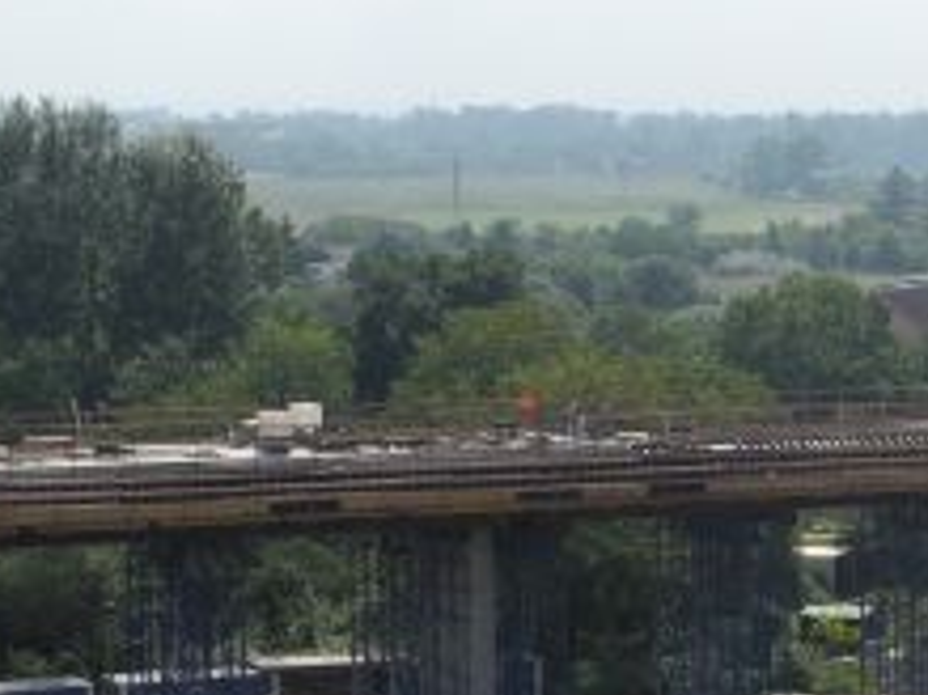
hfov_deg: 13.1
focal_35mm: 146
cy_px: 559
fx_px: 3912
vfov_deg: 10.1
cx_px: 1165
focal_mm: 10.7
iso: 100
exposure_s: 1/886
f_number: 4.5
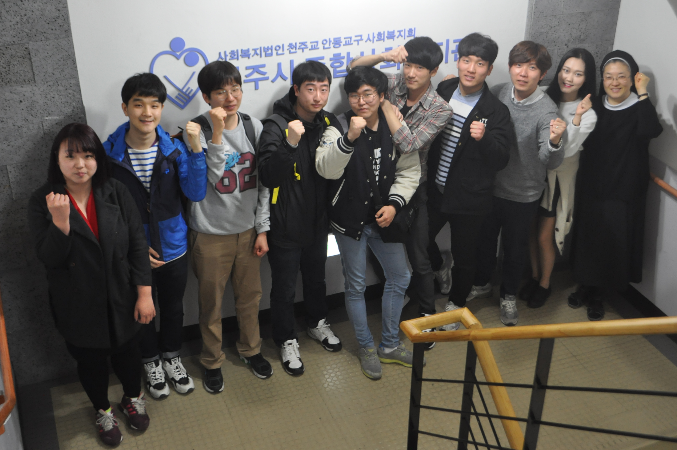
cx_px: 338
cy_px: 225
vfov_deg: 29.8
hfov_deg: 43.7
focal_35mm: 45
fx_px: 845
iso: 800
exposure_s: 1/15
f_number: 4.5
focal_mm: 30
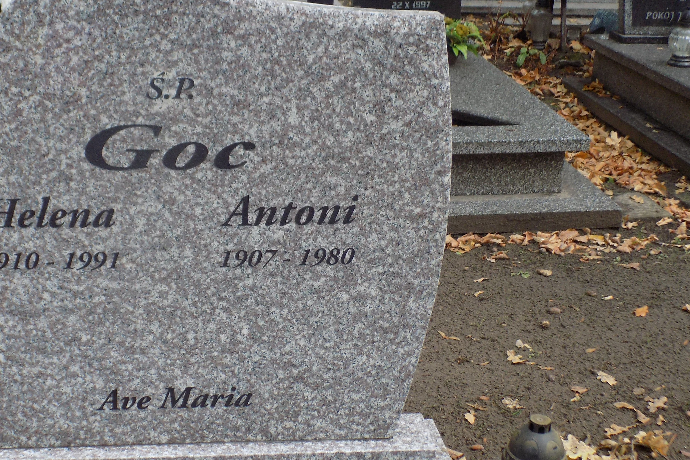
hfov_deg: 36.5
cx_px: 229
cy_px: 279
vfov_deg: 25.0
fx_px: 1035
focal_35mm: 54
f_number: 3.5
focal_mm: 6.6
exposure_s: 1/30
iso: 160
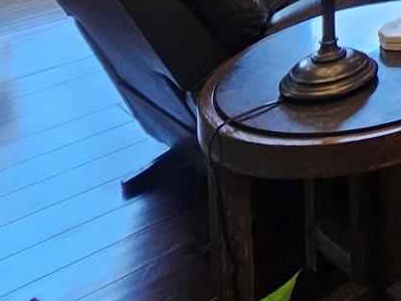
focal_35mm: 66
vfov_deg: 16.9
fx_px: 765
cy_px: -291
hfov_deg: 18.9
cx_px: 792
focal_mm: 2.2
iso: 125
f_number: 2.2
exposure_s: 1/60
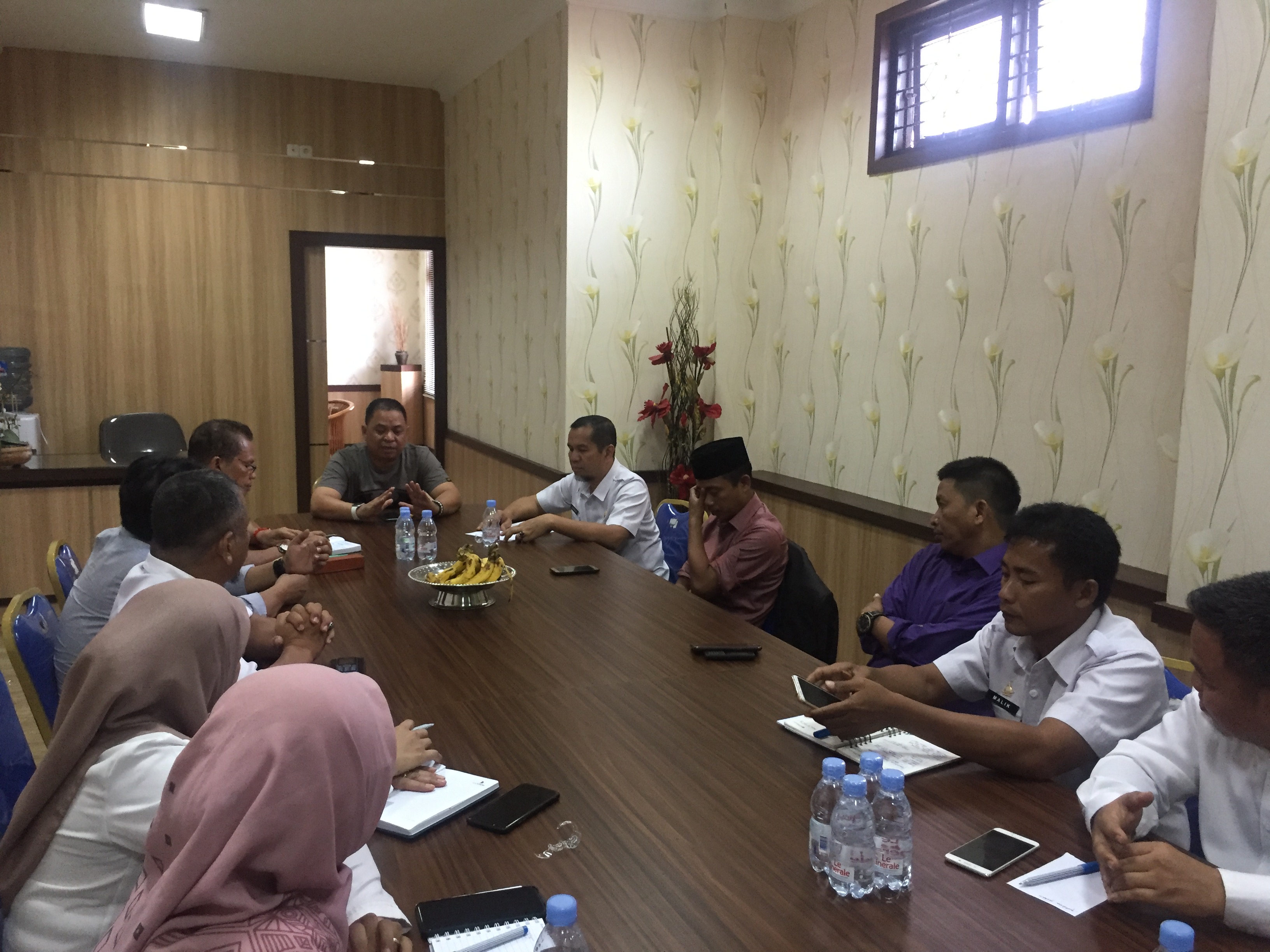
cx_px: 635
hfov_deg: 61.7
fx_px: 1064
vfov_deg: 48.2
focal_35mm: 29
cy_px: 476
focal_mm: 4.15
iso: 250
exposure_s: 1/33
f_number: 2.2
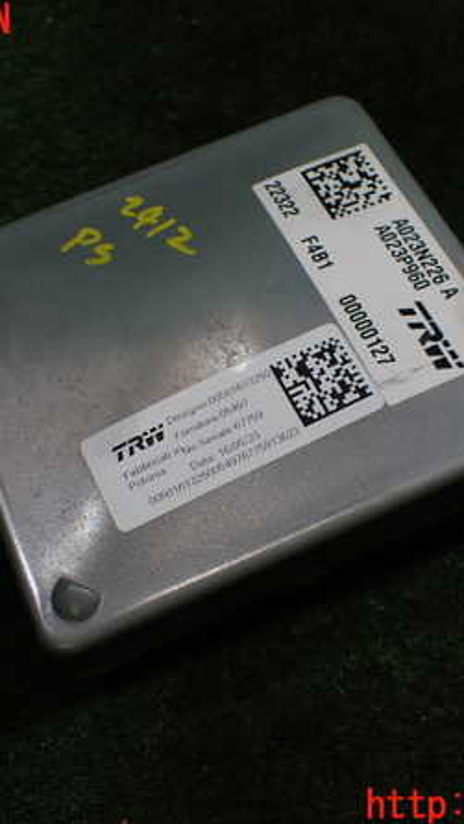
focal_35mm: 44
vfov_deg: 46.4
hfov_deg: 27.1
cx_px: 229
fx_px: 962
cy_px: 414
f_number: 2.3
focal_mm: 5.4
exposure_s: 1/125
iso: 200
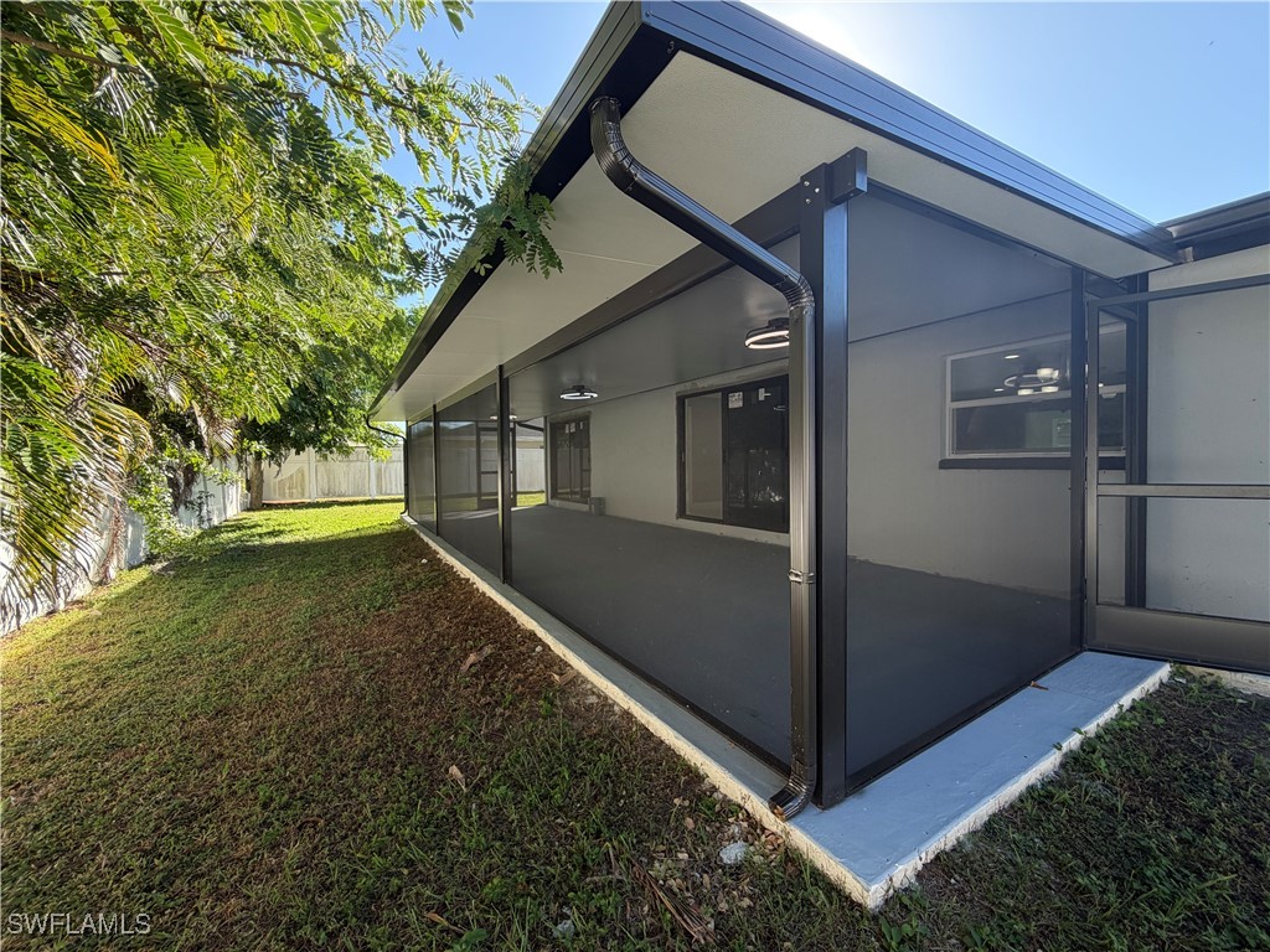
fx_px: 514
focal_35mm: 14
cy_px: 476
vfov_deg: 85.7
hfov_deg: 102.1
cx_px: 635
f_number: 2.2
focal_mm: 2.22
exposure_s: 1/233
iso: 40
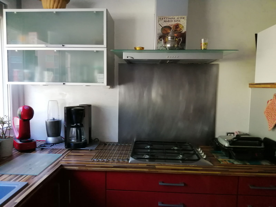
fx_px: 207
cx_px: 138
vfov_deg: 53.1
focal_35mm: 26
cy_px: 104
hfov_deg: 67.3
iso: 320
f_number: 1.8
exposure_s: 1/100
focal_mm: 3.6
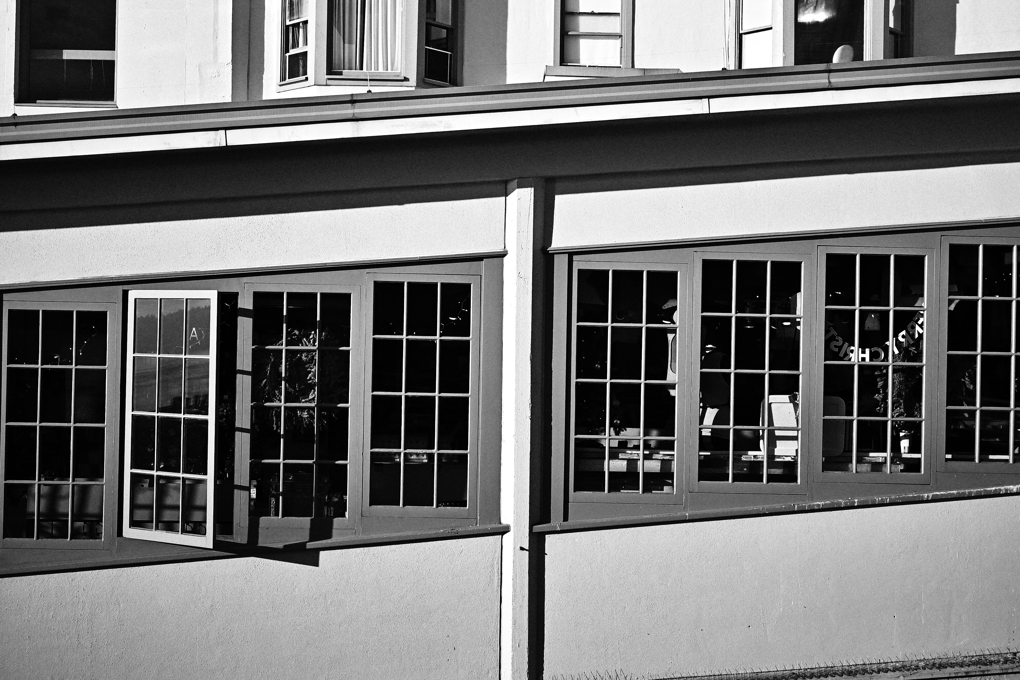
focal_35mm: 42
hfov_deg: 46.4
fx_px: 1190
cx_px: 510
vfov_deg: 31.9
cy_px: 340
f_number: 2.8
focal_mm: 28
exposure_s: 1/8000
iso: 320
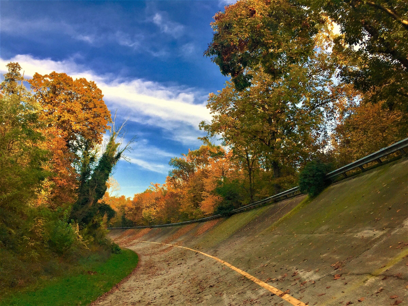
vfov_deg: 48.2
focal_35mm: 29
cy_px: 153
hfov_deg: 61.7
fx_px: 342
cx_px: 204
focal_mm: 4.15
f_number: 2.2
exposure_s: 1/775
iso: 32
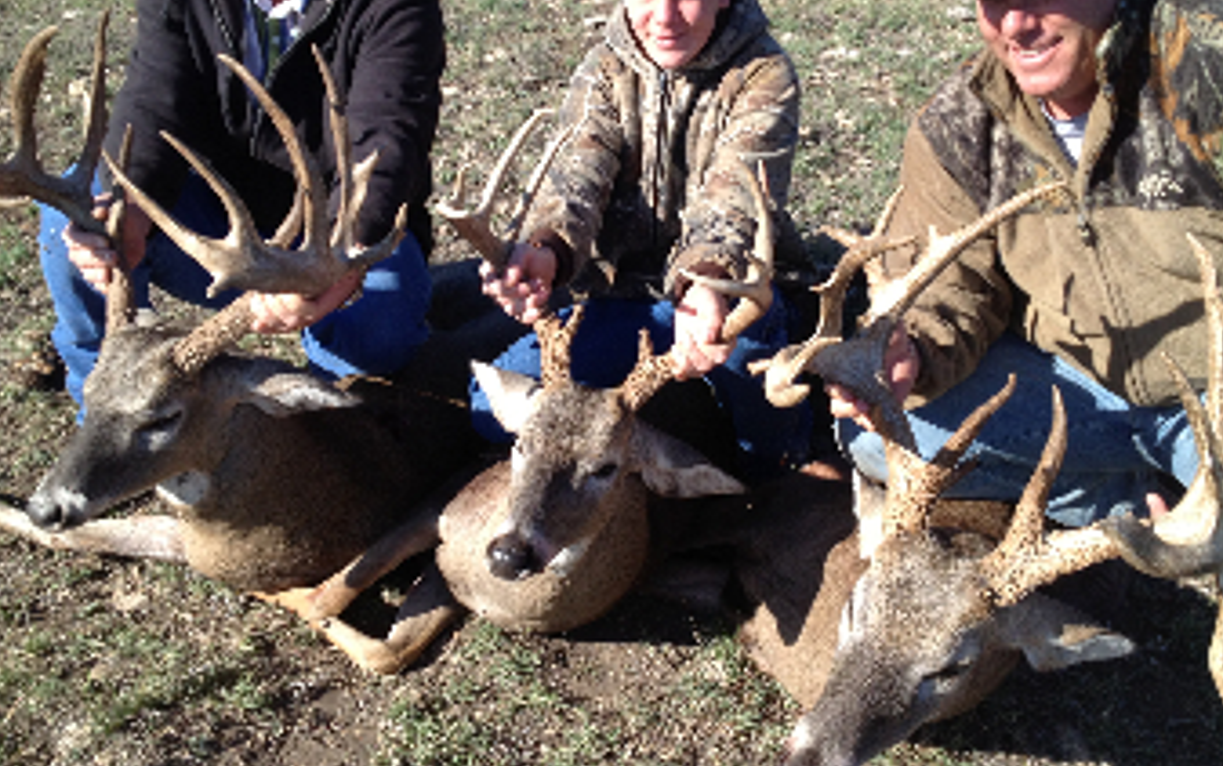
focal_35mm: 44
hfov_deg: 45.2
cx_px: 617
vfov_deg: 29.2
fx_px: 1467
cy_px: 305
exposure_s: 1/920
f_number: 2.4
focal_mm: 4.28
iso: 50
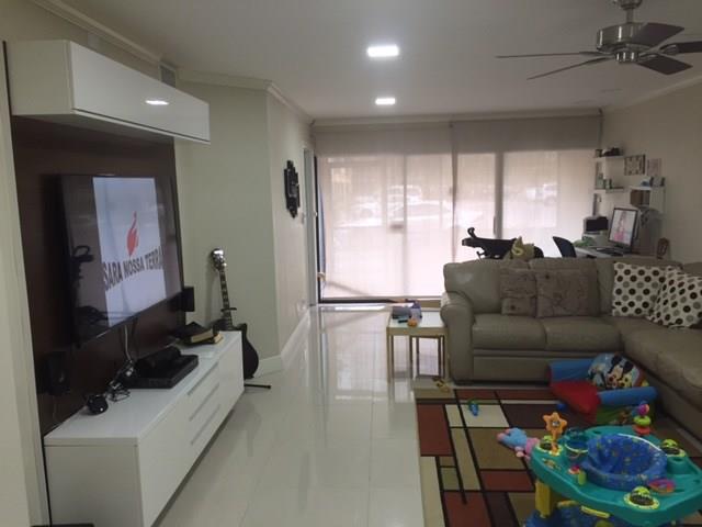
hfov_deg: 61.7
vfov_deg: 48.2
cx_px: 351
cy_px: 264
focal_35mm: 29
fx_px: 588
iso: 64
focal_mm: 4.15
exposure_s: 1/30
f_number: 2.2
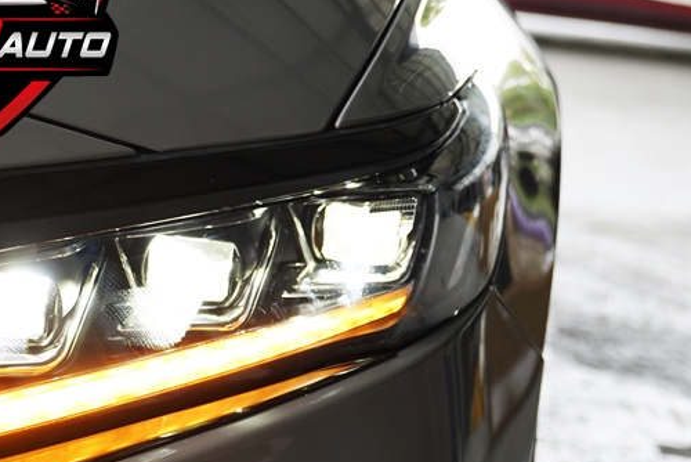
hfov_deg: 16.7
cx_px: 28
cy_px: 445
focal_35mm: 120
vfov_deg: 11.3
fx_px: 2305
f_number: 4
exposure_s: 1/60
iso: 125
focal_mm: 40
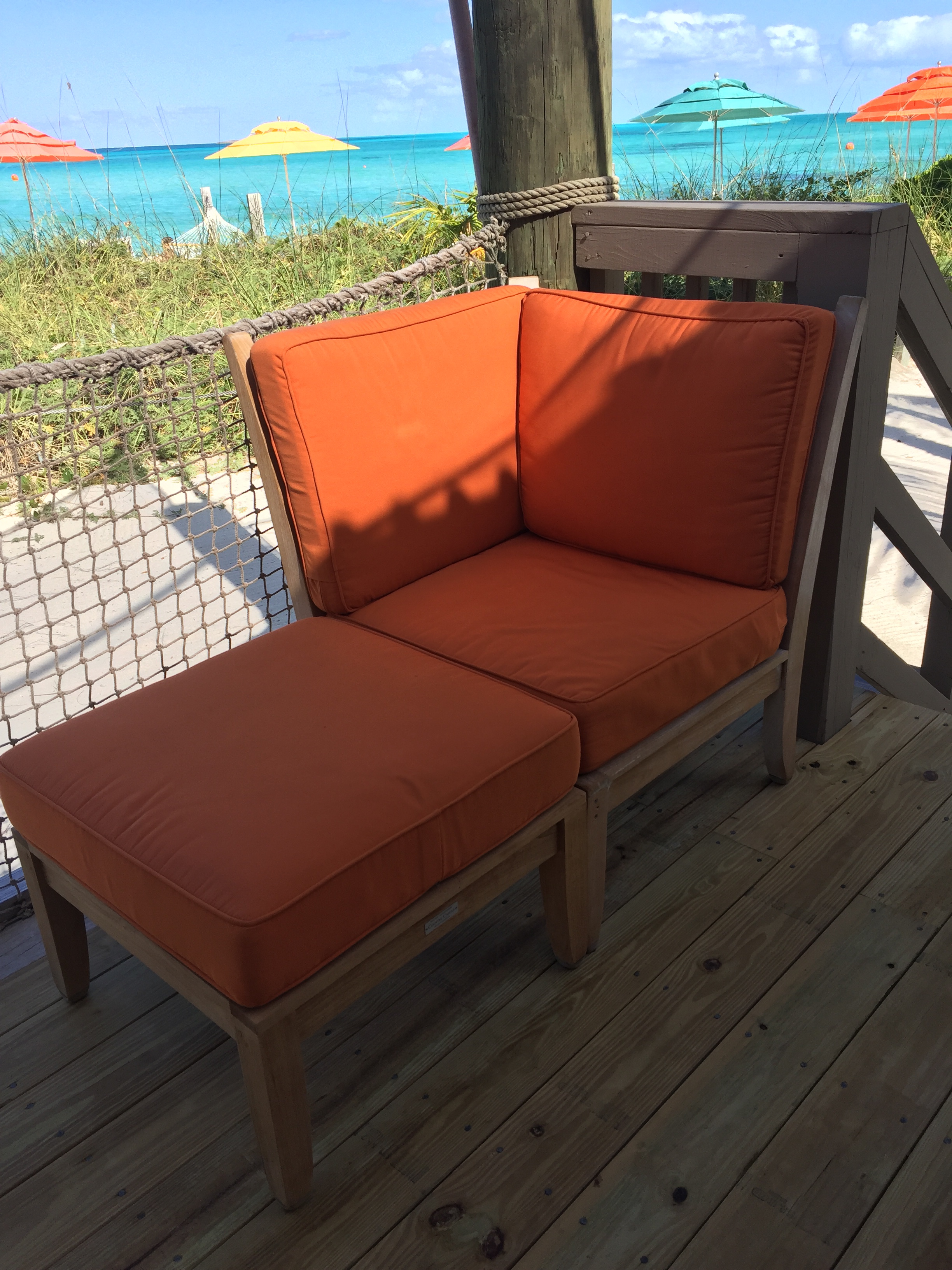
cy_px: 635
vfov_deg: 61.7
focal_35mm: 29
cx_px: 476
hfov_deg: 48.2
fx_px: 1063
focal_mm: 4.15
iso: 32
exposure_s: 1/1068
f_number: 2.2
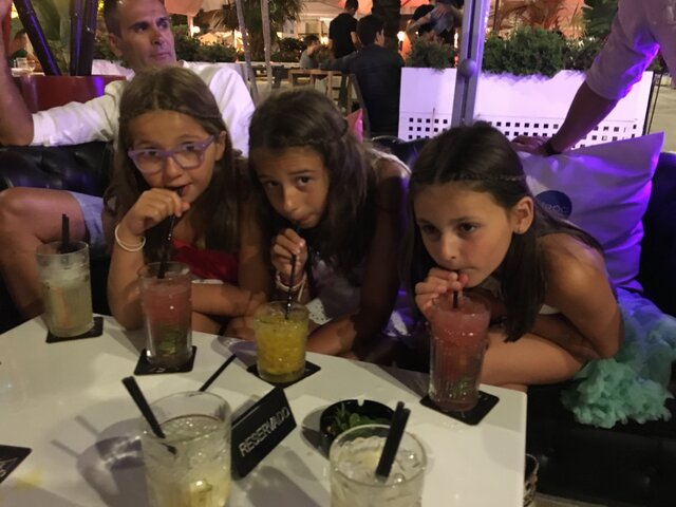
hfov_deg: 61.7
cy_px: 254
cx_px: 338
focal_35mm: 29
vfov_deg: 48.2
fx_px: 566
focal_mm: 4.15
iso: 640
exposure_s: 1/17
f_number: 2.2
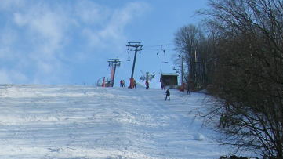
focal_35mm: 82
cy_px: 180
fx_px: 615
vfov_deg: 14.4
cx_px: 6
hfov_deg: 24.8
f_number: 4.9
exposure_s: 1/560
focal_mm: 5.7
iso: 50
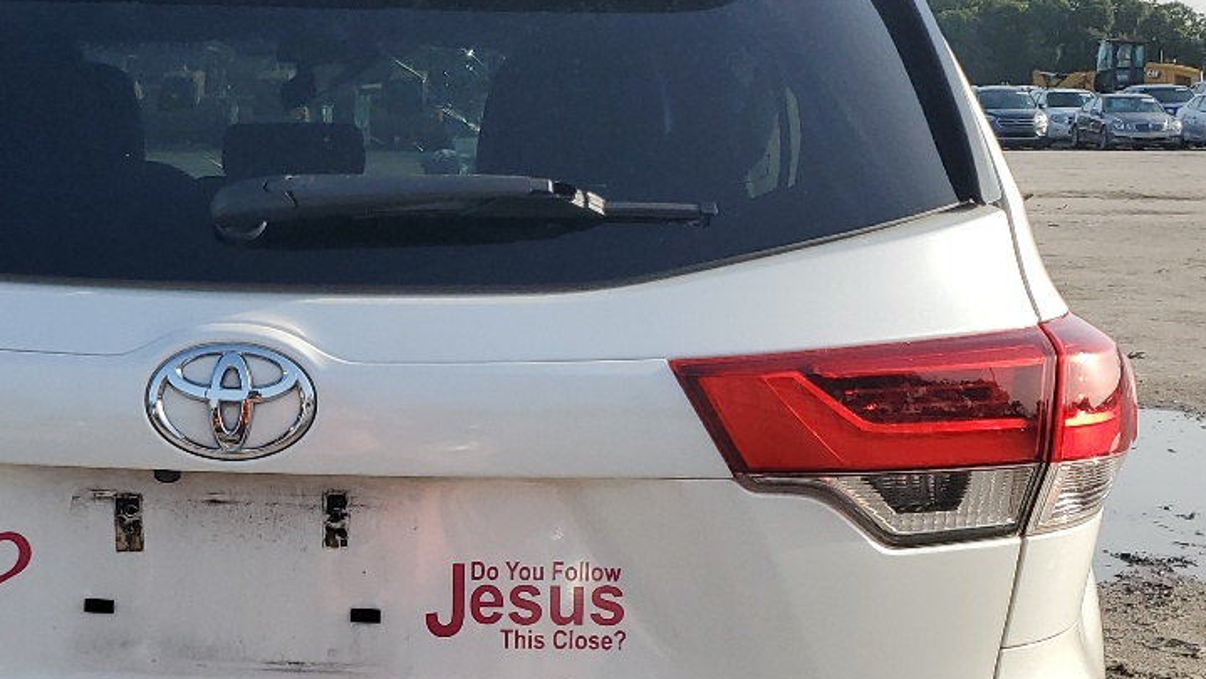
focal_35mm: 63
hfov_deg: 32.5
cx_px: 255
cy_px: 526
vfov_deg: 19.0
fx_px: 2015
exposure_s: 1/2000
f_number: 1.5
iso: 50
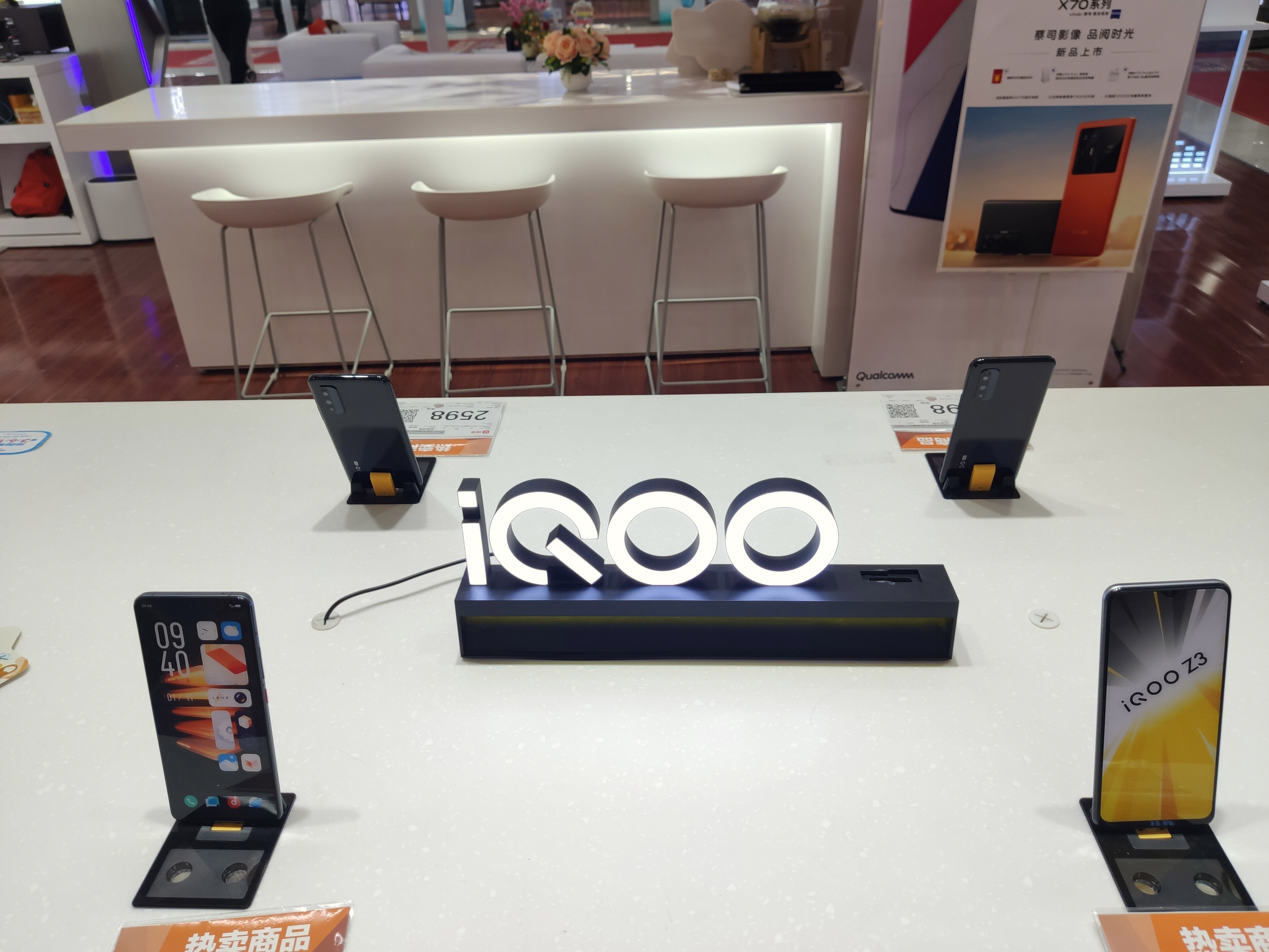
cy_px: 476
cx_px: 634
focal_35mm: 26
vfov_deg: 53.1
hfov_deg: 67.3
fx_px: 953
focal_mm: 4.75
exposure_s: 1/100
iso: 120
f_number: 1.75
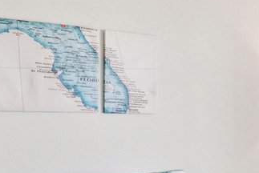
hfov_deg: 21.0
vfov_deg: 14.3
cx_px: 234
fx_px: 684
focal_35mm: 95
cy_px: 151
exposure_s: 1/30
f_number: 8
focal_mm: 10
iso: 400
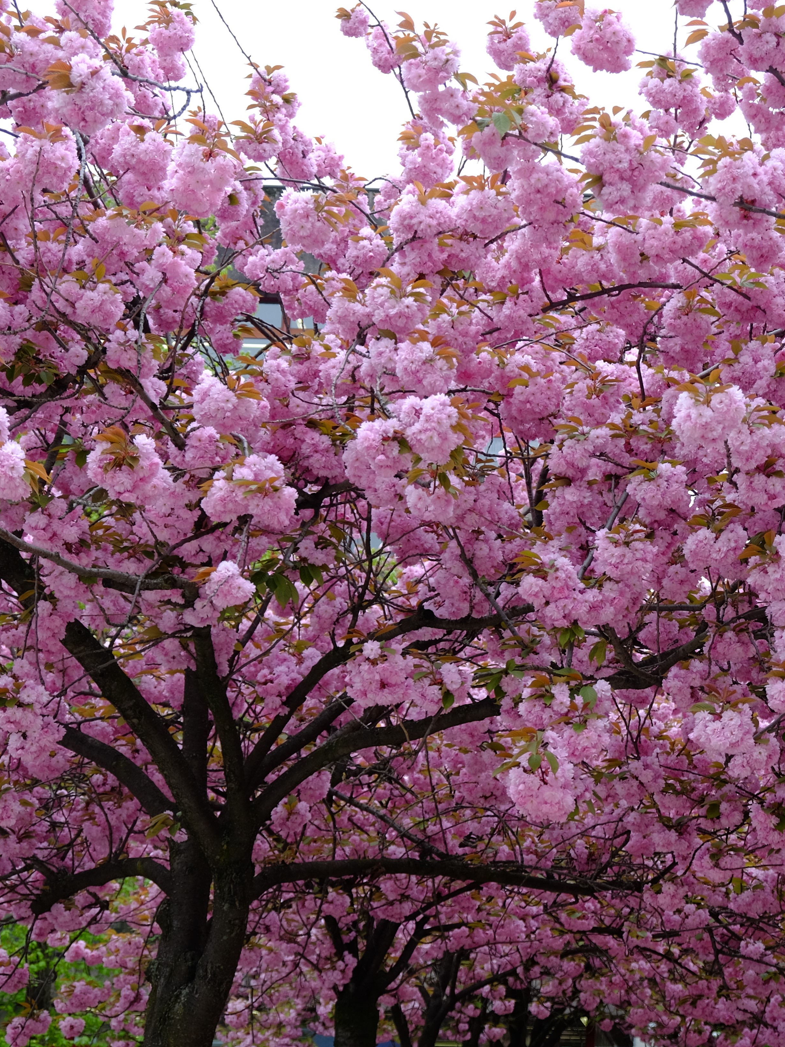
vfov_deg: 25.0
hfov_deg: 18.6
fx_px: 2359
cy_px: 524
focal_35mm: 78
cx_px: 687
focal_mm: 35.8
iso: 200
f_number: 4.5
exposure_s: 1/140
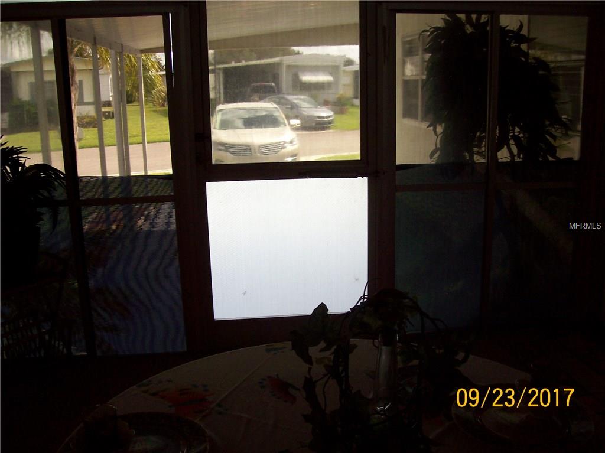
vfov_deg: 39.6
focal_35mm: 36
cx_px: 302
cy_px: 226
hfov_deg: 51.4
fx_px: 629
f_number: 2.7
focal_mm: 6
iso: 80
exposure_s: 1/155
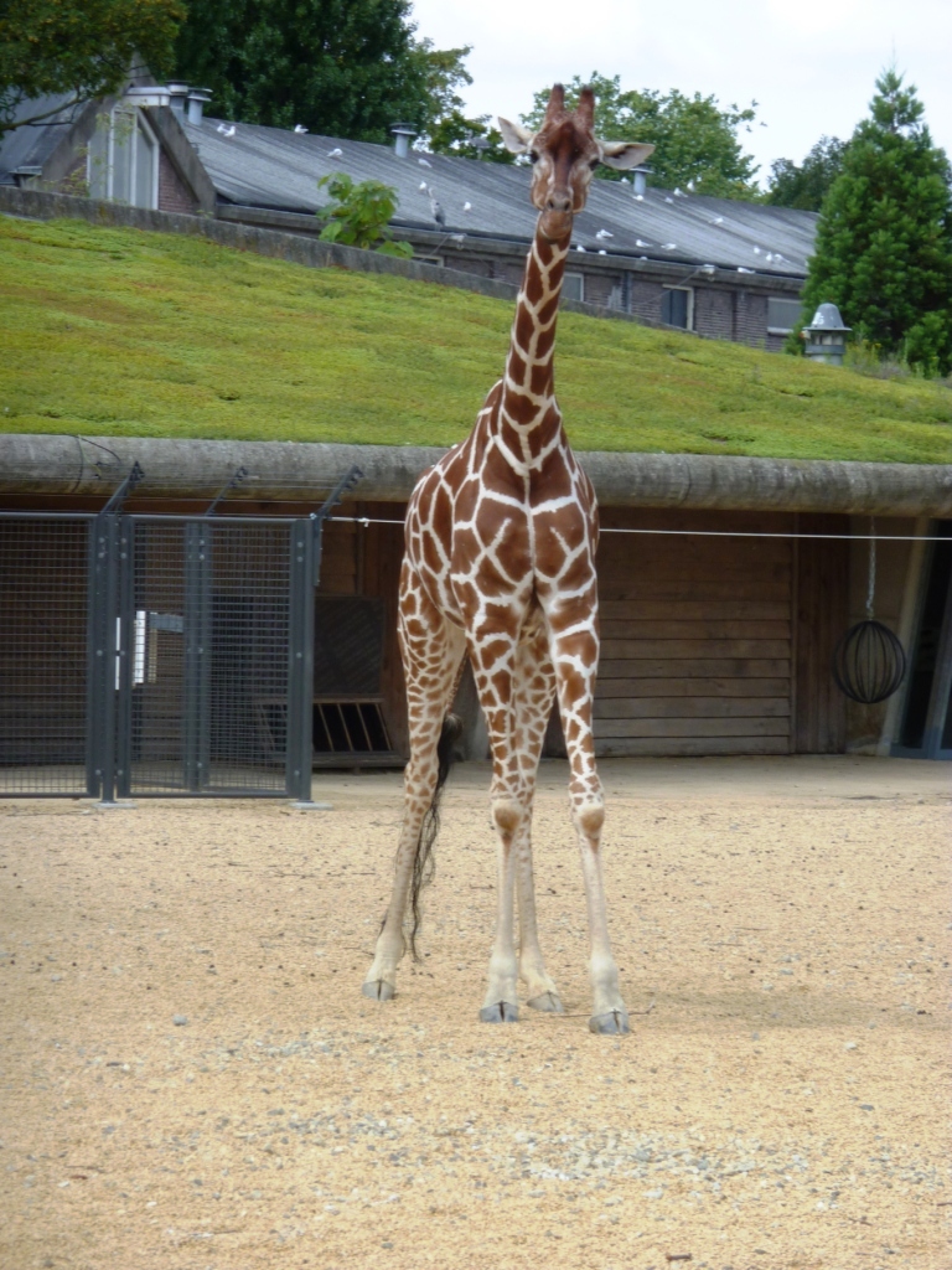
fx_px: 7187
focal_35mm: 196
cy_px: 635
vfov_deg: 10.1
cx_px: 476
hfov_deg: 7.6
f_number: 4.5
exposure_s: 1/250
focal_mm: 32.1
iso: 80
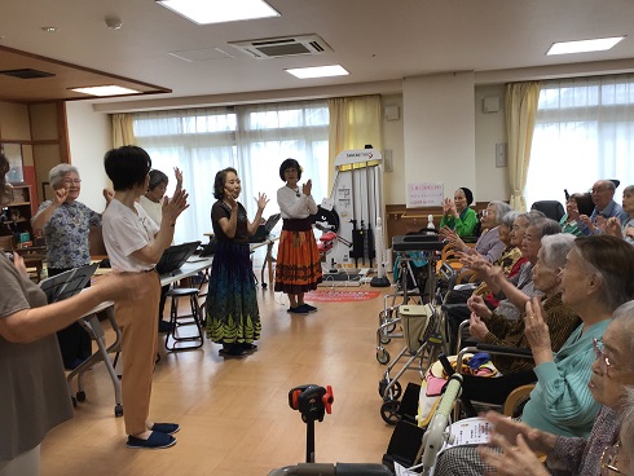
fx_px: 568
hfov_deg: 58.3
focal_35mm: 31
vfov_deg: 45.5
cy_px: 238
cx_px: 317
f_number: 2.4
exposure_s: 1/60
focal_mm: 3.3
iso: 25
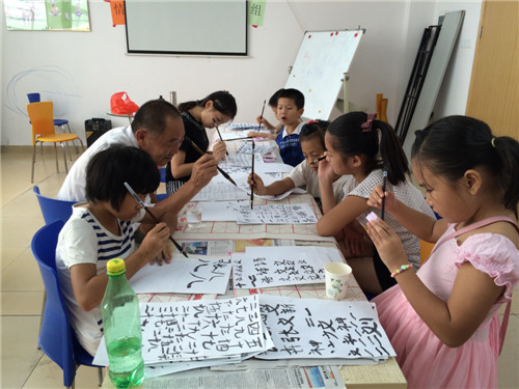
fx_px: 435
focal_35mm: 29
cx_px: 260
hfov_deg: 61.7
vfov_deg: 48.2
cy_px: 194
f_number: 2.2
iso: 40
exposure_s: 1/50
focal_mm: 4.15
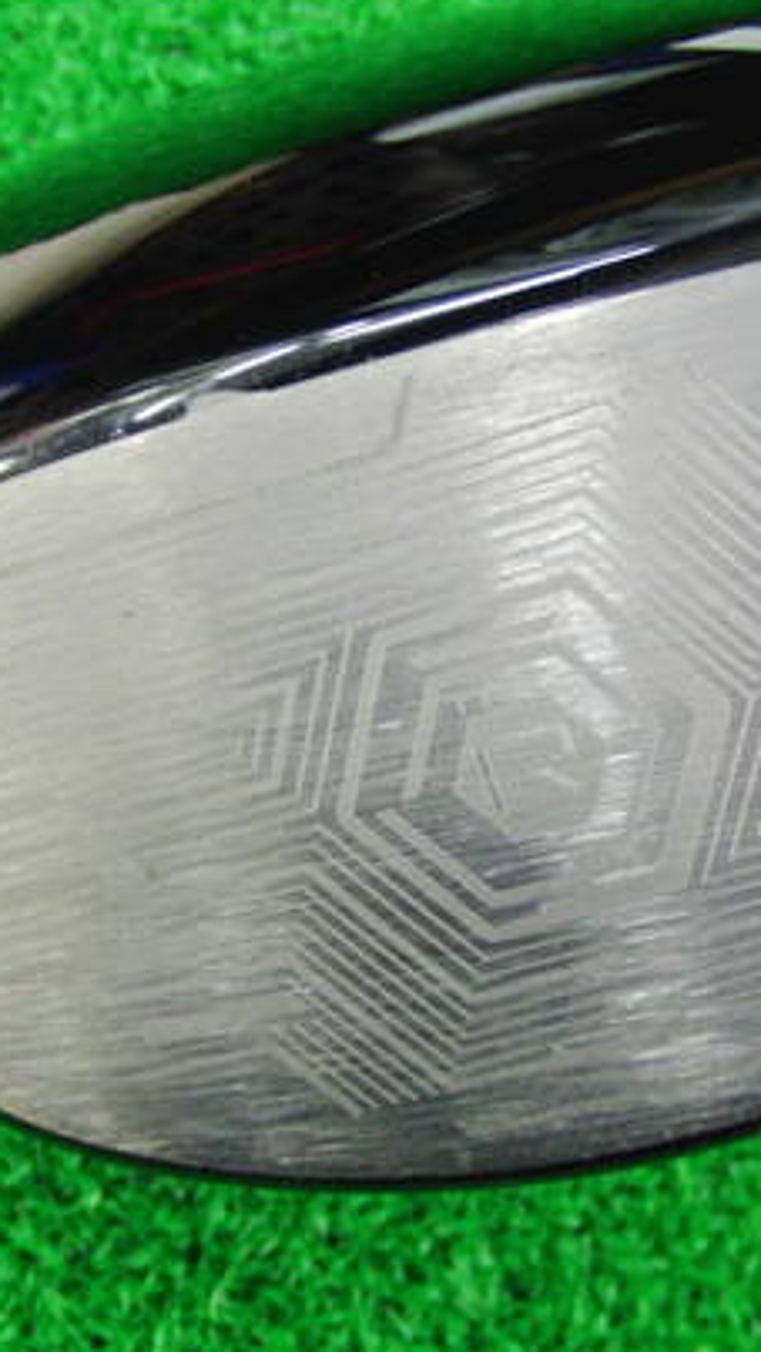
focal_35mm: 64
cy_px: 647
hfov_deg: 18.8
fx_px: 2293
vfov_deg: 32.8
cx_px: 466
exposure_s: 1/15
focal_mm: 6.42
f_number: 3.6
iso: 400
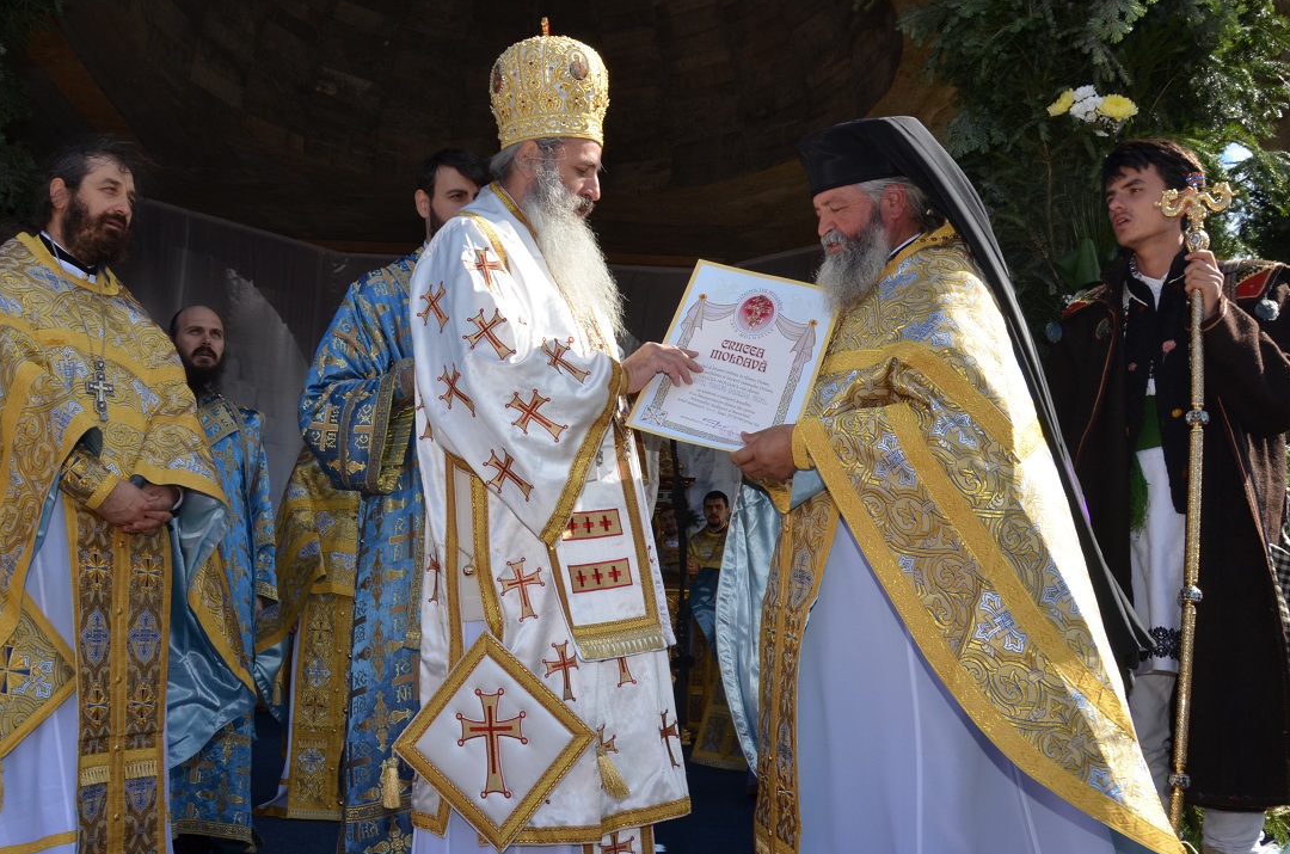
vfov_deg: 43.4
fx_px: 1073
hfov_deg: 62.0
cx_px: 594
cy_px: 467
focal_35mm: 30
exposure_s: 1/200
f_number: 11
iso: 200
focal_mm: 18
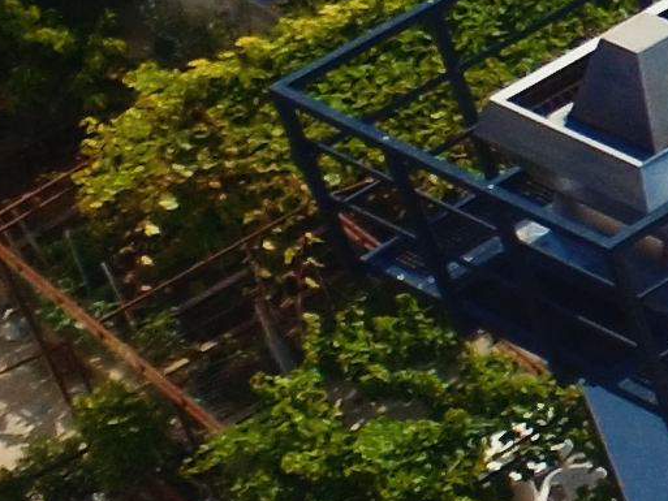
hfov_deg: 8.9
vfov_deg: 9.5
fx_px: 3011
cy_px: 241
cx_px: 2313
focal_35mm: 156
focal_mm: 3.61
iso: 100
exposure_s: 1/1346
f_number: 2.8
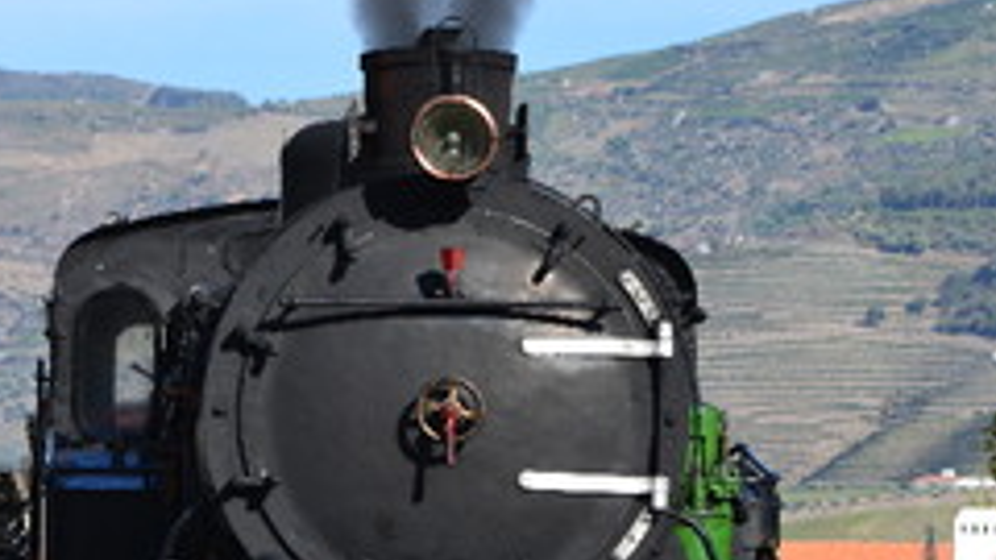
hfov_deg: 6.6
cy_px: 344
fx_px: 8636
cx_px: 494
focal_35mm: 327
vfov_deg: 3.7
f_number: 11
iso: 400
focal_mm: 100
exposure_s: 1/400
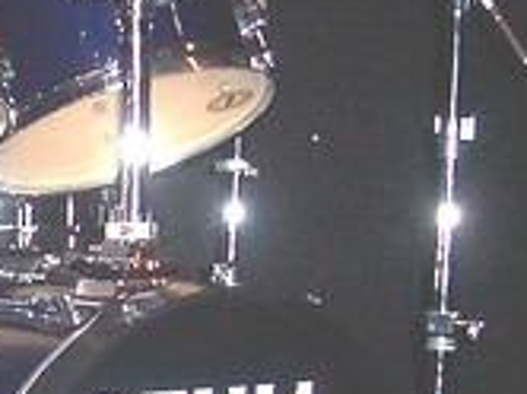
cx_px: -73
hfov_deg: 13.5
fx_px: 2174
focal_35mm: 143
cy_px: 337
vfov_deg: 10.3
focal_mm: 5.6
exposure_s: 1/60
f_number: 2.8
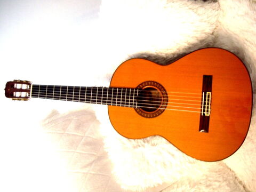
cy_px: 96
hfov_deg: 49.0
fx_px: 281
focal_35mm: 38
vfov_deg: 37.7
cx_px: 128
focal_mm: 6.2
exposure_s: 1/8
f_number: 2.7
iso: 200
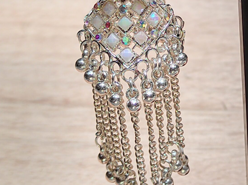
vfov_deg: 25.0
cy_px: 50
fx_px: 415
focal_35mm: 58
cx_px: 274
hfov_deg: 29.8
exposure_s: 1/60
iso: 292
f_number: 1.89
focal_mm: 5.43
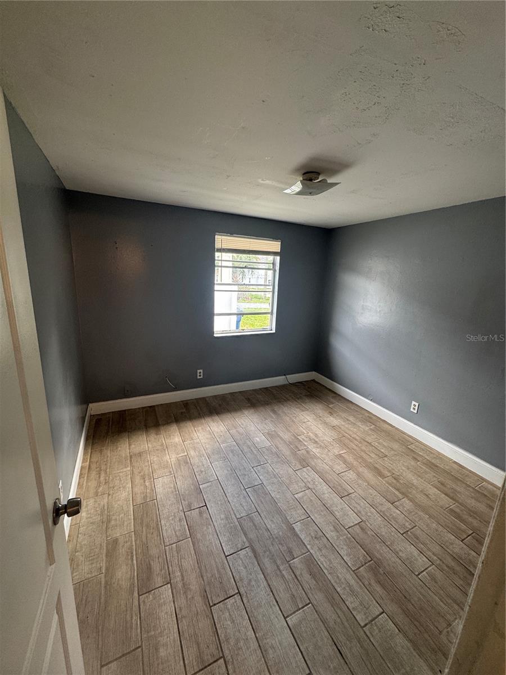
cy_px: 338
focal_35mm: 14
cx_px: 253
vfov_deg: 102.1
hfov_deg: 85.7
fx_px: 273
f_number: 2.2
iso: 160
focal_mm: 2.22
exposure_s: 1/120
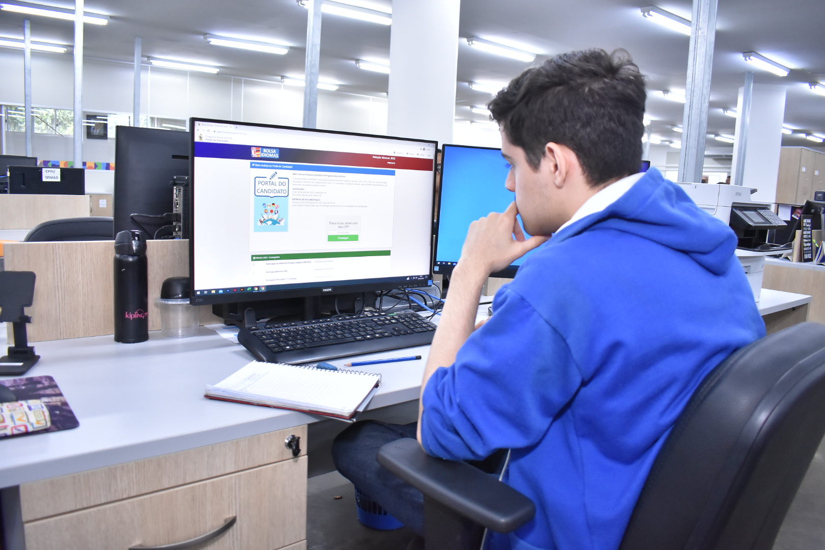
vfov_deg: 47.9
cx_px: 412
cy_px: 275
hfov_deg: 67.4
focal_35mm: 27
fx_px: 619
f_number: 3.5
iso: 1600
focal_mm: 18
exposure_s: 1/125
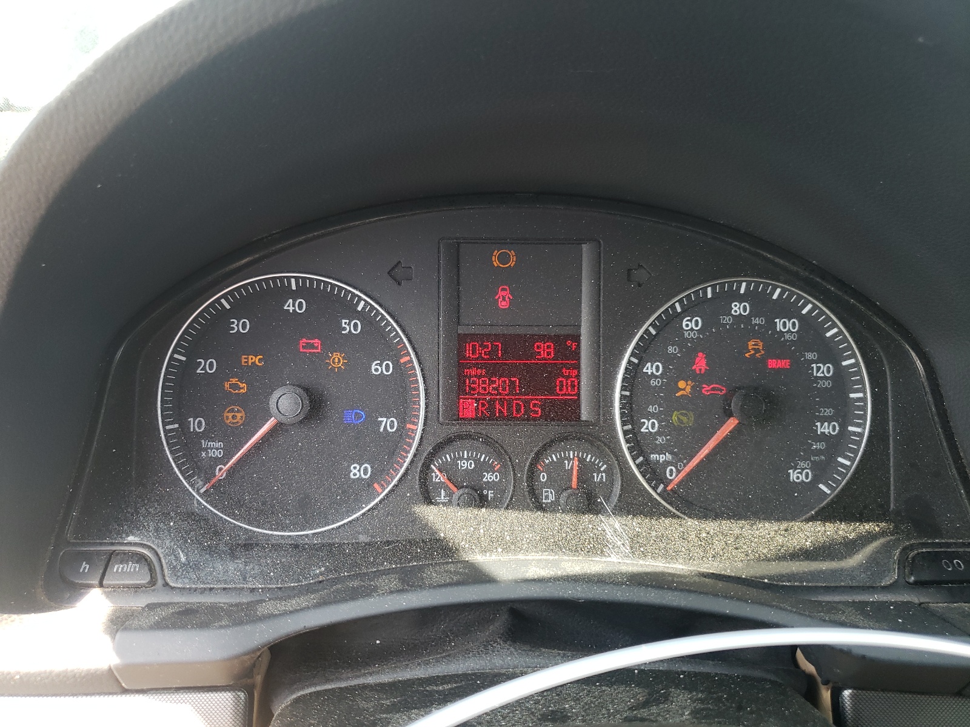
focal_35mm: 26
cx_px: 485
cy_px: 364
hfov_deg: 67.3
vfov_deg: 53.1
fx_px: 729
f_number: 1.5
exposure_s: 1/120
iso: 58
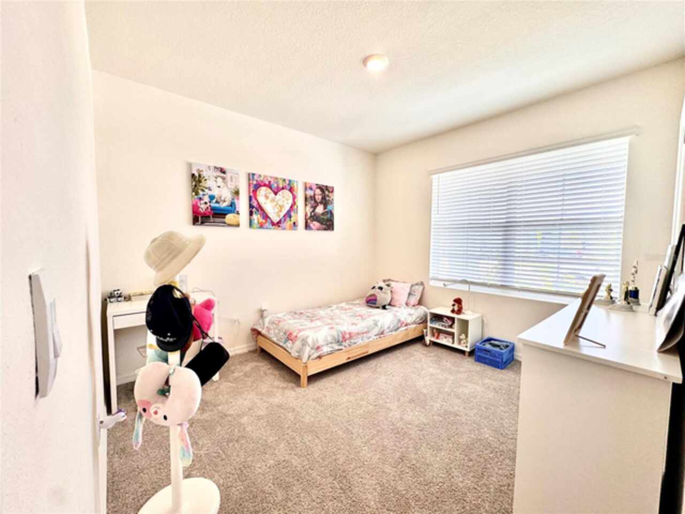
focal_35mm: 14
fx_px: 277
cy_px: 257
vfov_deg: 85.7
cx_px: 342
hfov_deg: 102.1
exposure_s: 1/120
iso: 80
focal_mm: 2.22
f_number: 2.2
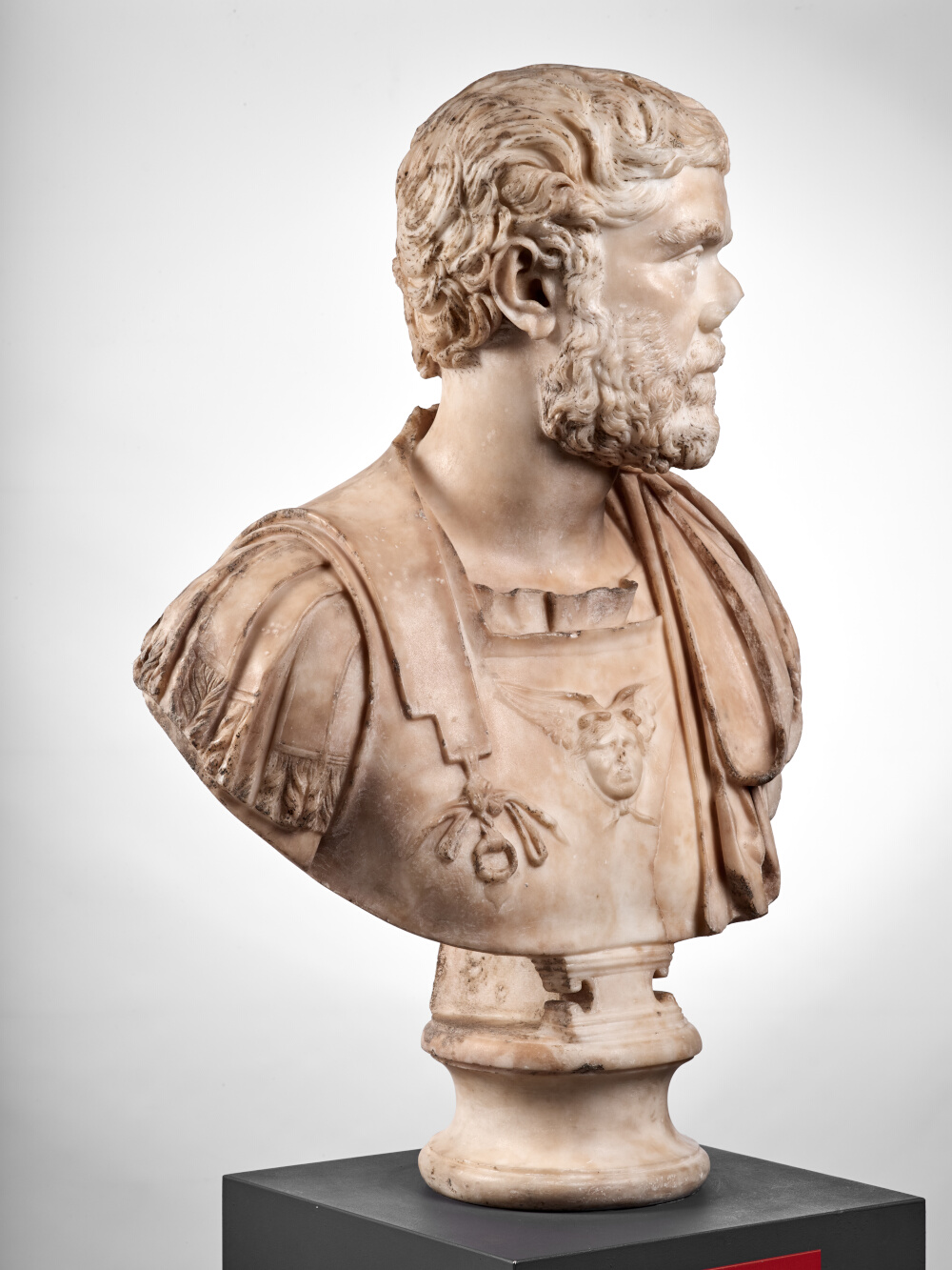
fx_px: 2310
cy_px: 635
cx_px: 476
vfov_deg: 30.7
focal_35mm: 63
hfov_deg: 23.3
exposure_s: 1/125
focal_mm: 80
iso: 200
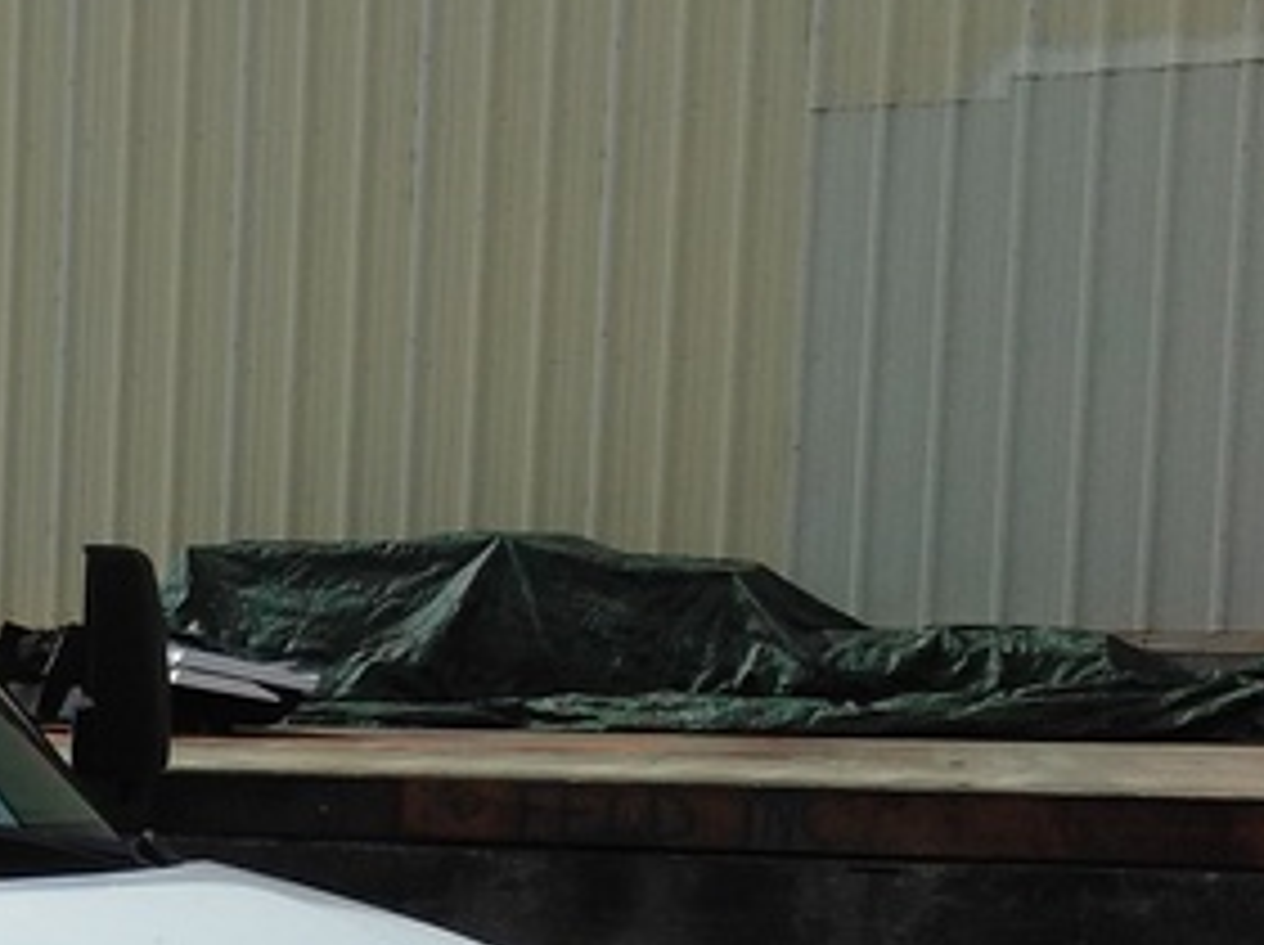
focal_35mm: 73
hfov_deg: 20.3
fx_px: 2662
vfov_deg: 19.6
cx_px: -927
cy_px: 914
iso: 100
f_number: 2.2
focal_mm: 3.46
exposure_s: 1/1562
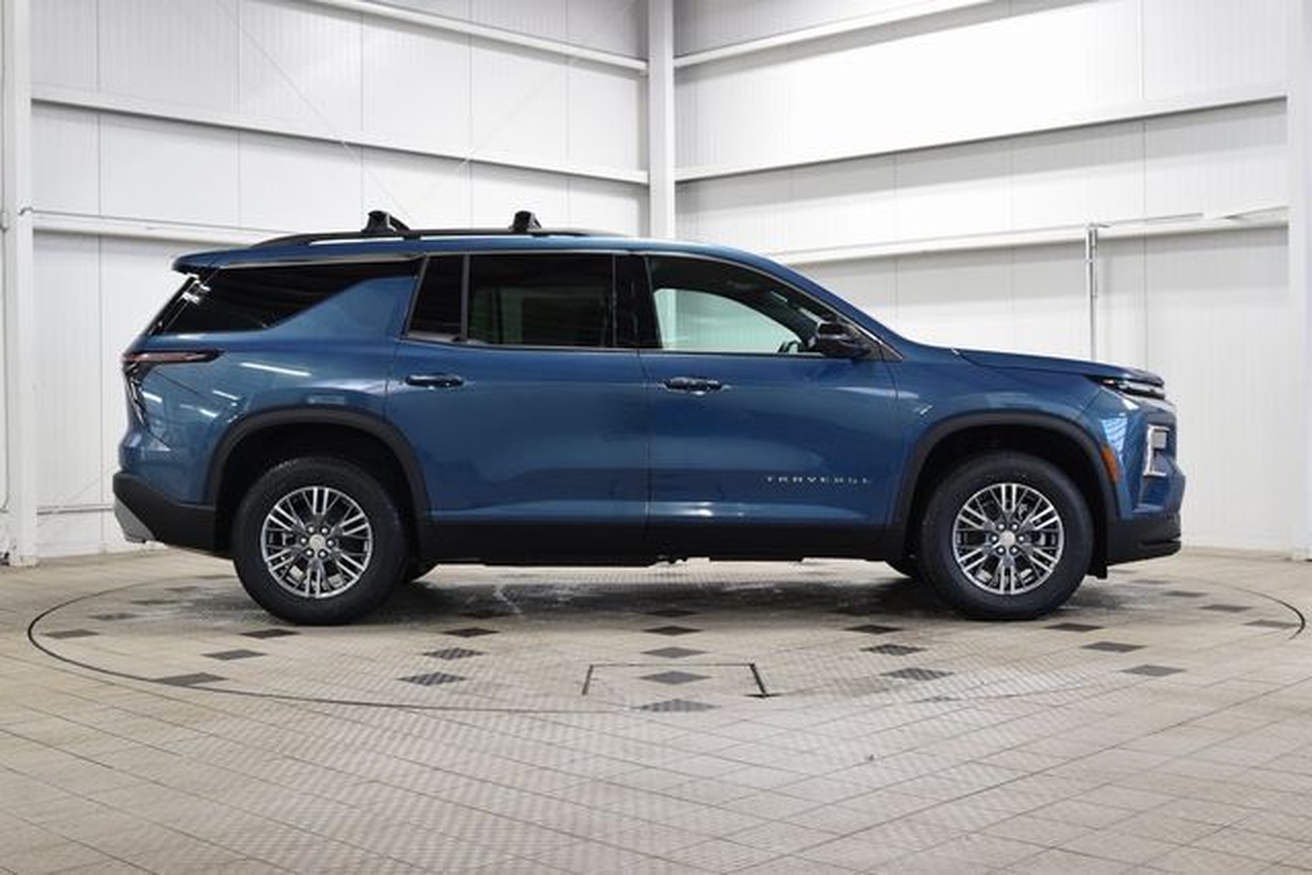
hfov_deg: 45.0
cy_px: 438
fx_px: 1586
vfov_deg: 30.9
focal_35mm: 44
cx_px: 656
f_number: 6.3
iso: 500
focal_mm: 29
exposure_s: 1/15
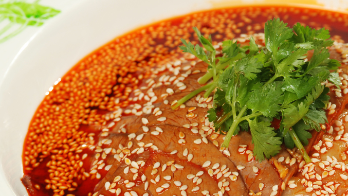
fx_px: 2305
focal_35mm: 250
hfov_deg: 8.6
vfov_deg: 4.9
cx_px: 252
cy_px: 127
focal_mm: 105
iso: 100
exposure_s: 1/125
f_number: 9
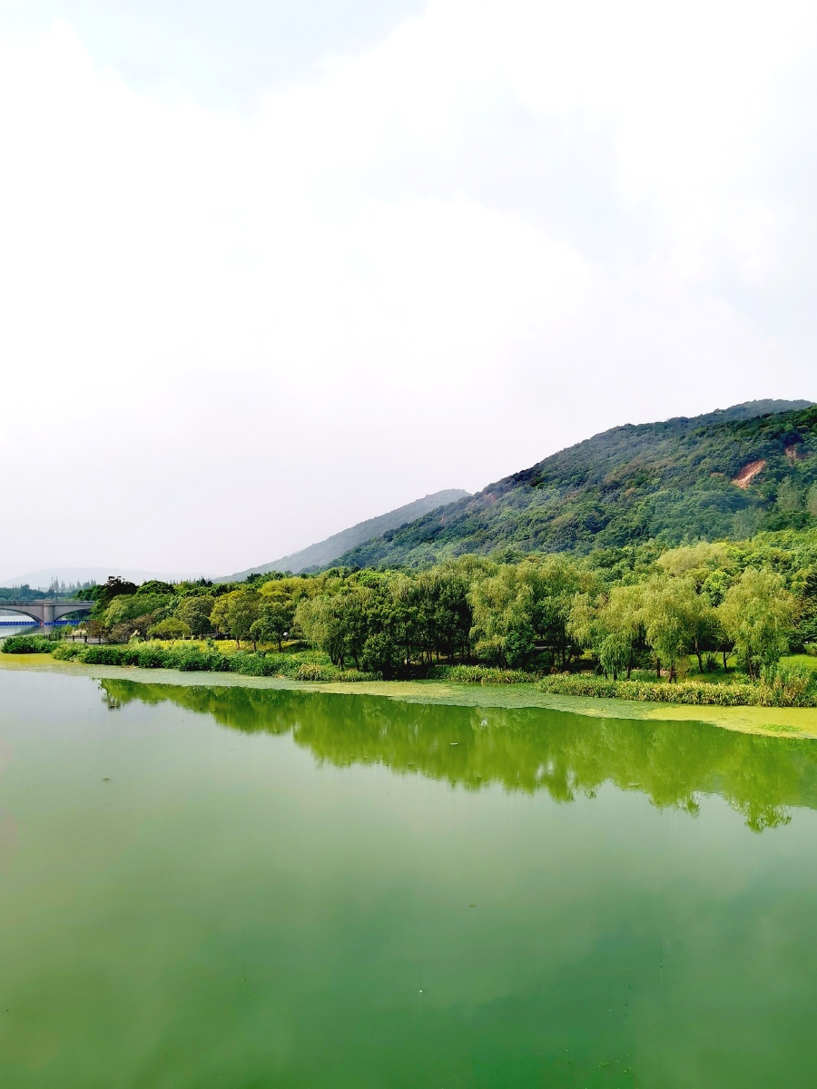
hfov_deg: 46.8
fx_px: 944
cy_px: 544
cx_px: 408
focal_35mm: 30
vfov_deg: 60.0
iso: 50
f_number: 1.4
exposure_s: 1/1799
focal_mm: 4.66
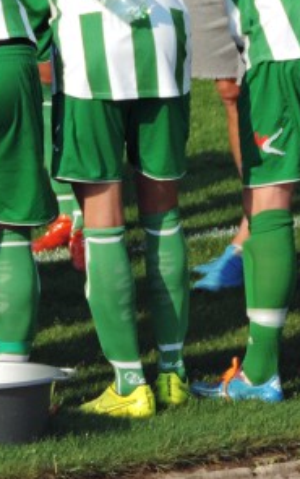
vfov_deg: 2.5
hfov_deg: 1.6
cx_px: 2
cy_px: 41
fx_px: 10792
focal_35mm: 827
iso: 100
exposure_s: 1/500
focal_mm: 40.1
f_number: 4.6
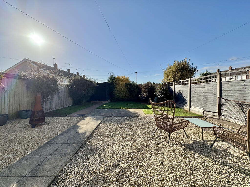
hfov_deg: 102.1
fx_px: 101
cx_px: 125
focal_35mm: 14
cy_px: 94
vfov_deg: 85.7
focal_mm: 2.22
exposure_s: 1/2146
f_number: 2.2
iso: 40
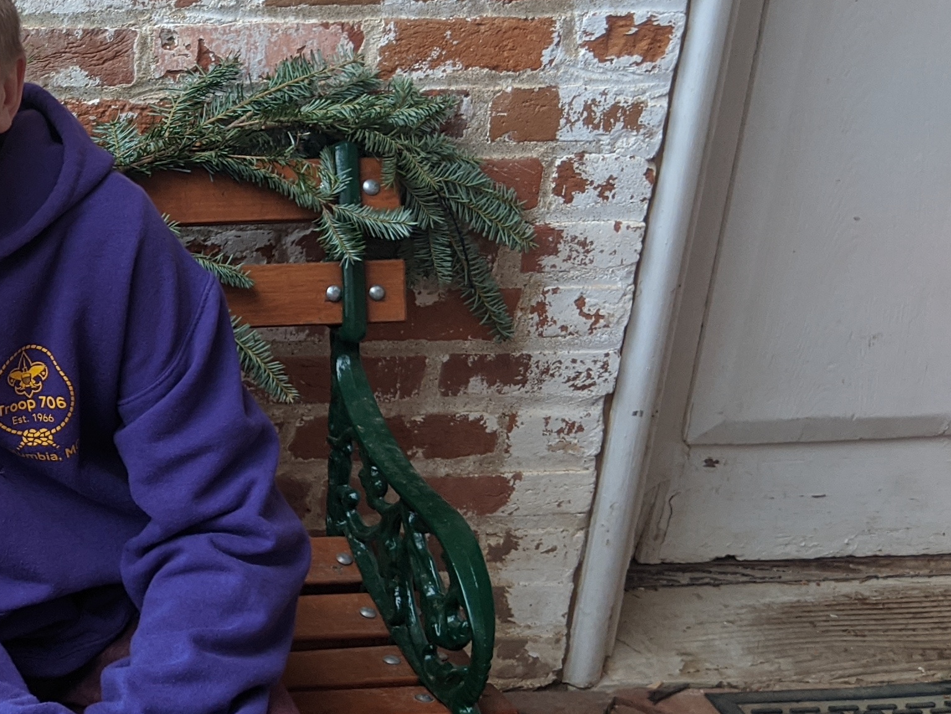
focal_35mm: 71
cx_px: -277
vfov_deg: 20.7
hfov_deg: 24.1
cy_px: 262
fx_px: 1951
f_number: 1.8
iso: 86
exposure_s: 1/125
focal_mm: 4.44
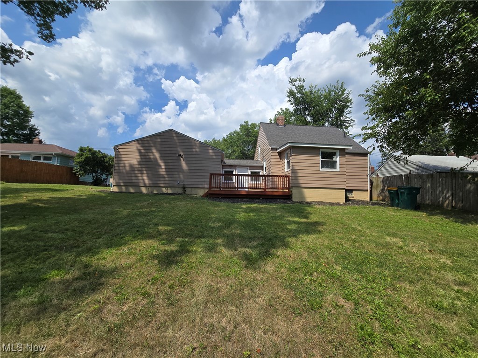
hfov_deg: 106.2
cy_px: 179
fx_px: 180
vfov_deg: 89.9
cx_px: 239
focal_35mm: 13
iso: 50
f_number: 2.2
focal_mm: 2.2
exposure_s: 1/2745
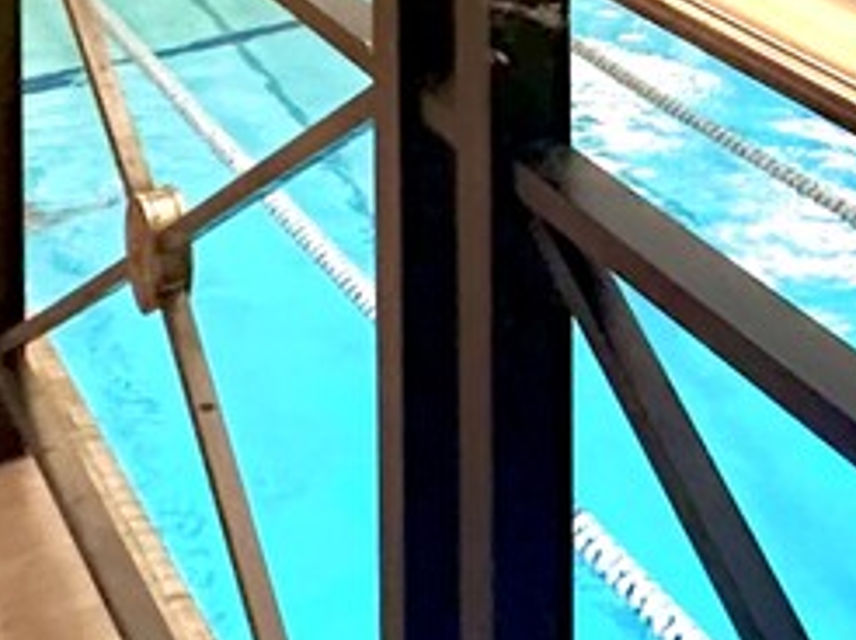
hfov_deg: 22.9
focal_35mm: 76
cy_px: -557
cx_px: 1108
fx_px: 1878
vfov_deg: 16.0
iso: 250
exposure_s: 1/60
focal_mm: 2.22
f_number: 2.2
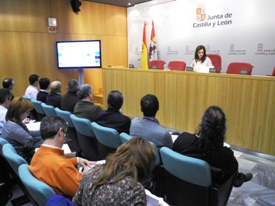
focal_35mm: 28
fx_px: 222
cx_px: 138
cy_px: 103
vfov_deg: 49.7
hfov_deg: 63.5
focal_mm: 6
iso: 1600
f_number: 2.8
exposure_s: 1/100
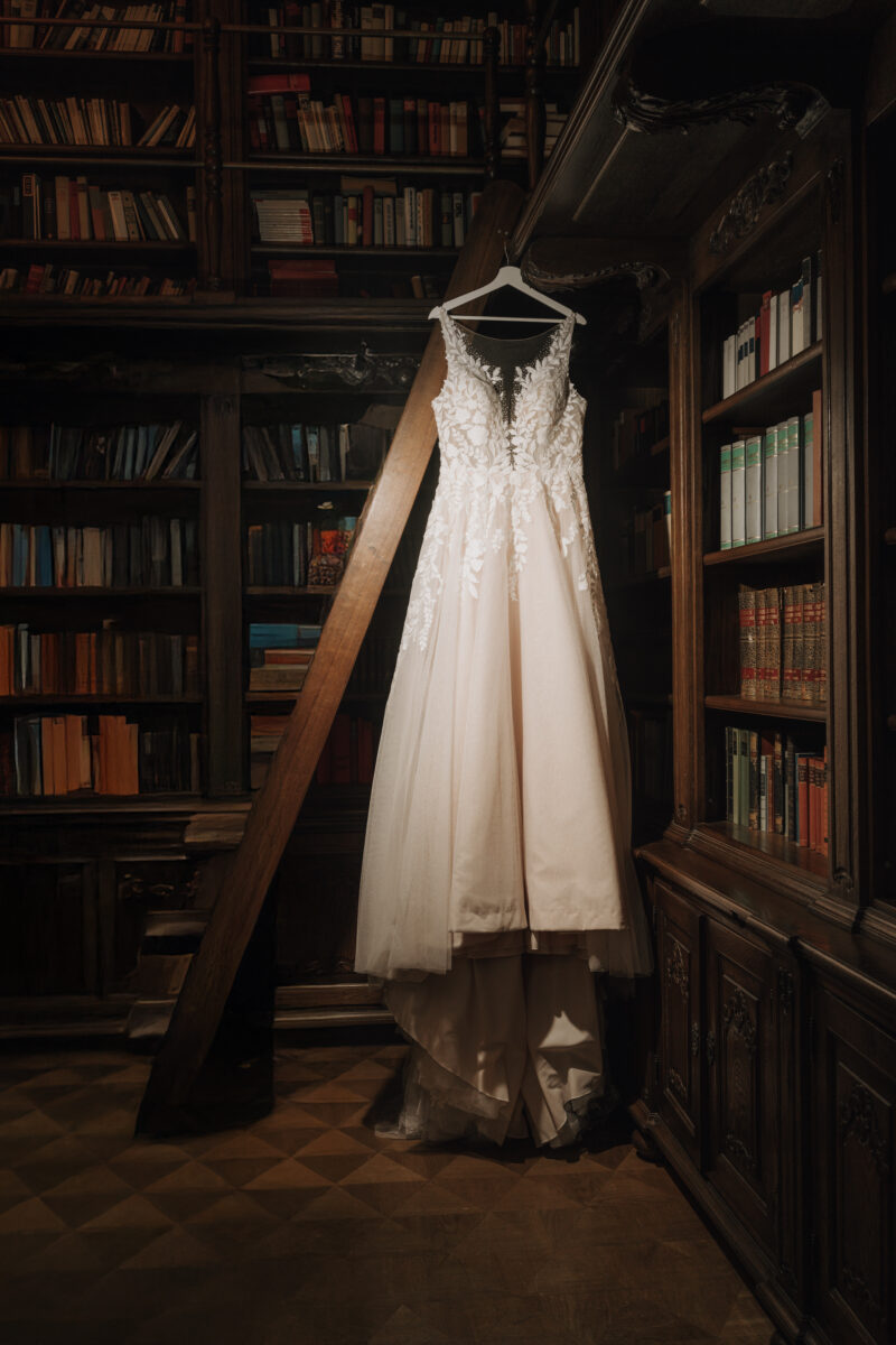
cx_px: 448
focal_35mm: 35
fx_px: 1307
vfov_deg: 54.4
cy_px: 672
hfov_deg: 37.9
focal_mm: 35
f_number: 5
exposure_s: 1/125
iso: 100
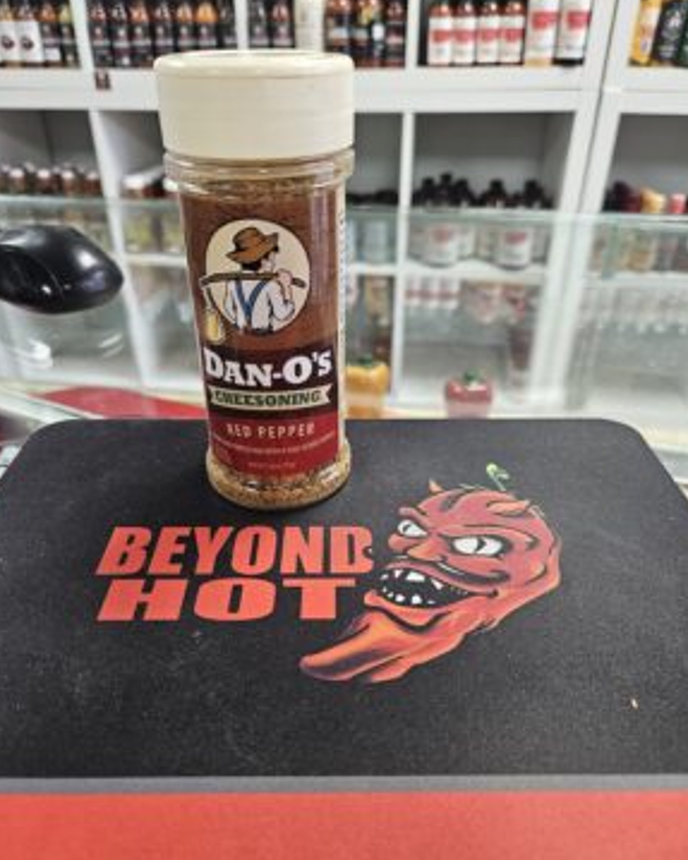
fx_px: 637
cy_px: 462
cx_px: 348
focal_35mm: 25
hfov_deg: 56.8
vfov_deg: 68.0
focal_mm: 5.4
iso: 320
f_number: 1.8
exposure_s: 1/120
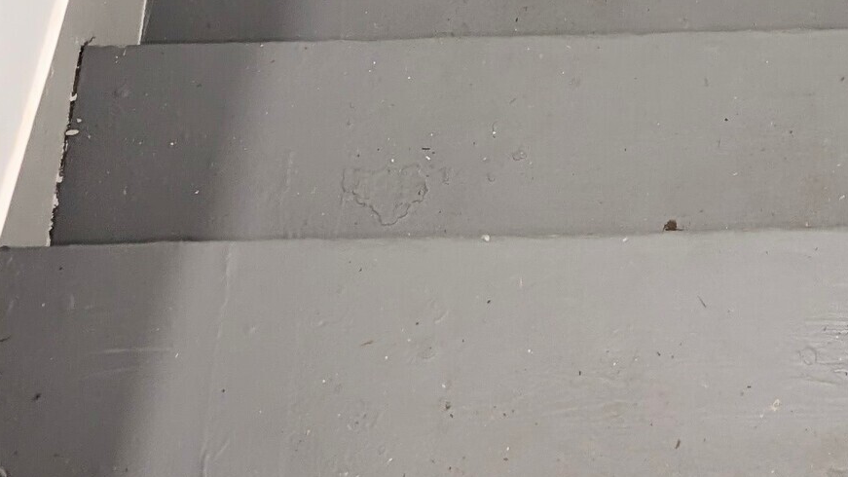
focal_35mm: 92
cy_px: -508
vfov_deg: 11.7
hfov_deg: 22.5
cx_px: 784
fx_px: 2069
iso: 519
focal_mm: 6.9
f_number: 1.68
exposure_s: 1/203
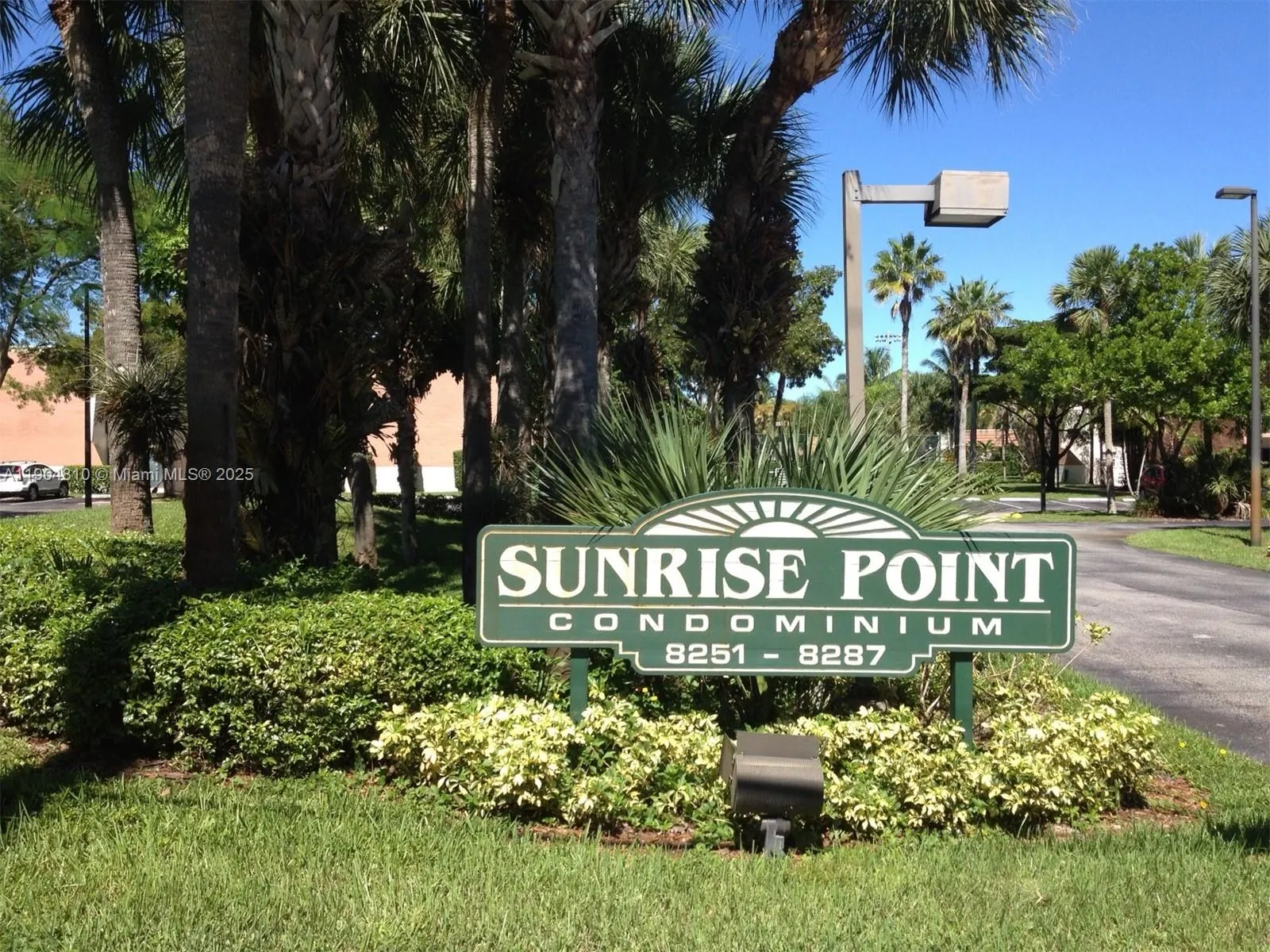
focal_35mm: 35
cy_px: 476
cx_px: 635
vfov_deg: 40.7
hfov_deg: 52.6
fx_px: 1284
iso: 80
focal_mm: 4.28
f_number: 2.4
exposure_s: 1/1284
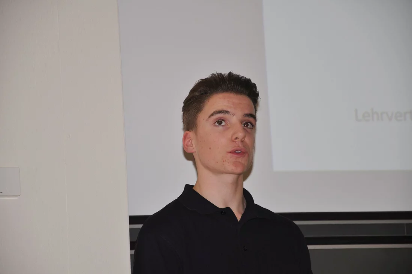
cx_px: 206
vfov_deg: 8.7
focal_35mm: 158
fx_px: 1801
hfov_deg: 13.1
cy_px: 137
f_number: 5.6
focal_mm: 105
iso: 250
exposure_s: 1/60
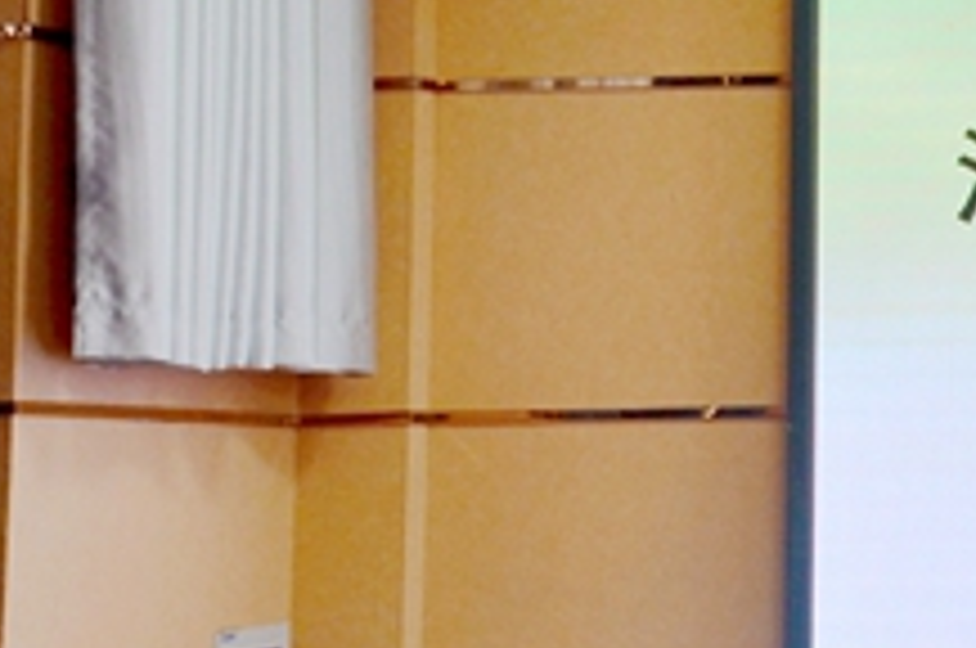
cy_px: -164
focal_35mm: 210
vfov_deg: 6.5
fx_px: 5685
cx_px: 1754
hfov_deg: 9.4
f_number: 5.6
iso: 200
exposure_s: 1/125
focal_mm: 38
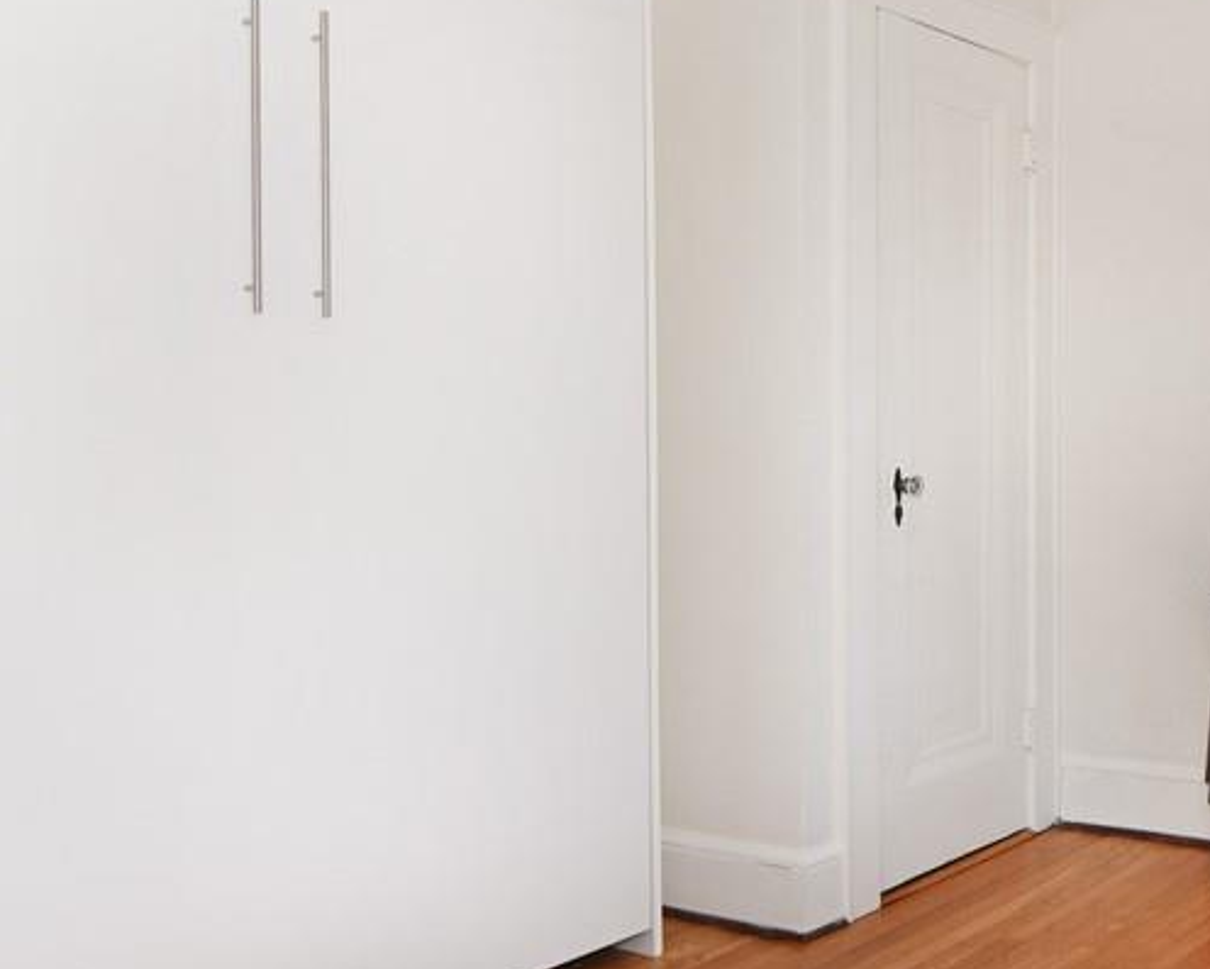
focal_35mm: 37
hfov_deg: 43.6
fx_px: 1325
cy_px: 459
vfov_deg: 40.1
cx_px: 1147
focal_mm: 12
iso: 640
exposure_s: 1/80
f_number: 11
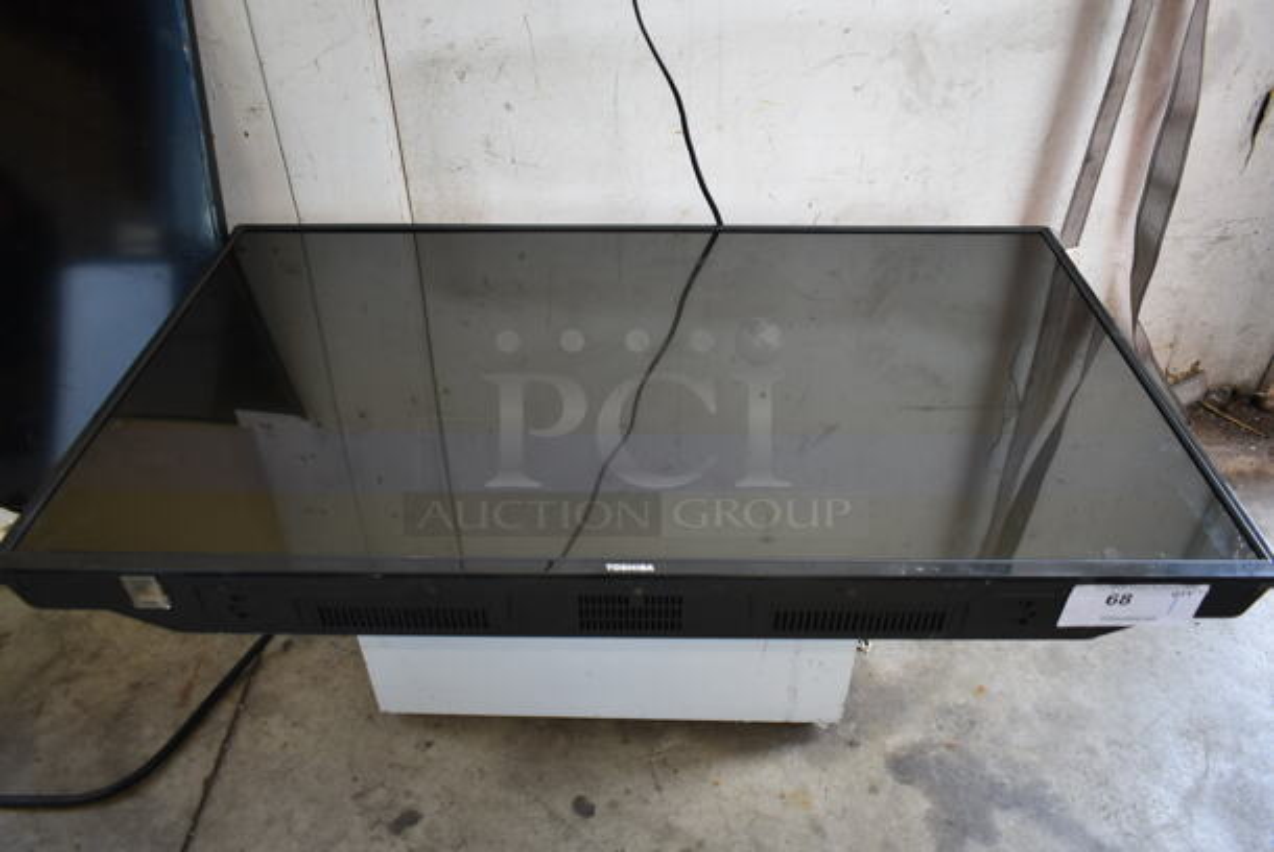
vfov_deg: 48.0
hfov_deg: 67.3
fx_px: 956
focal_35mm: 27
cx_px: 637
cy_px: 426
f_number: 3.5
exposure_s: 1/30
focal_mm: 18
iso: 250
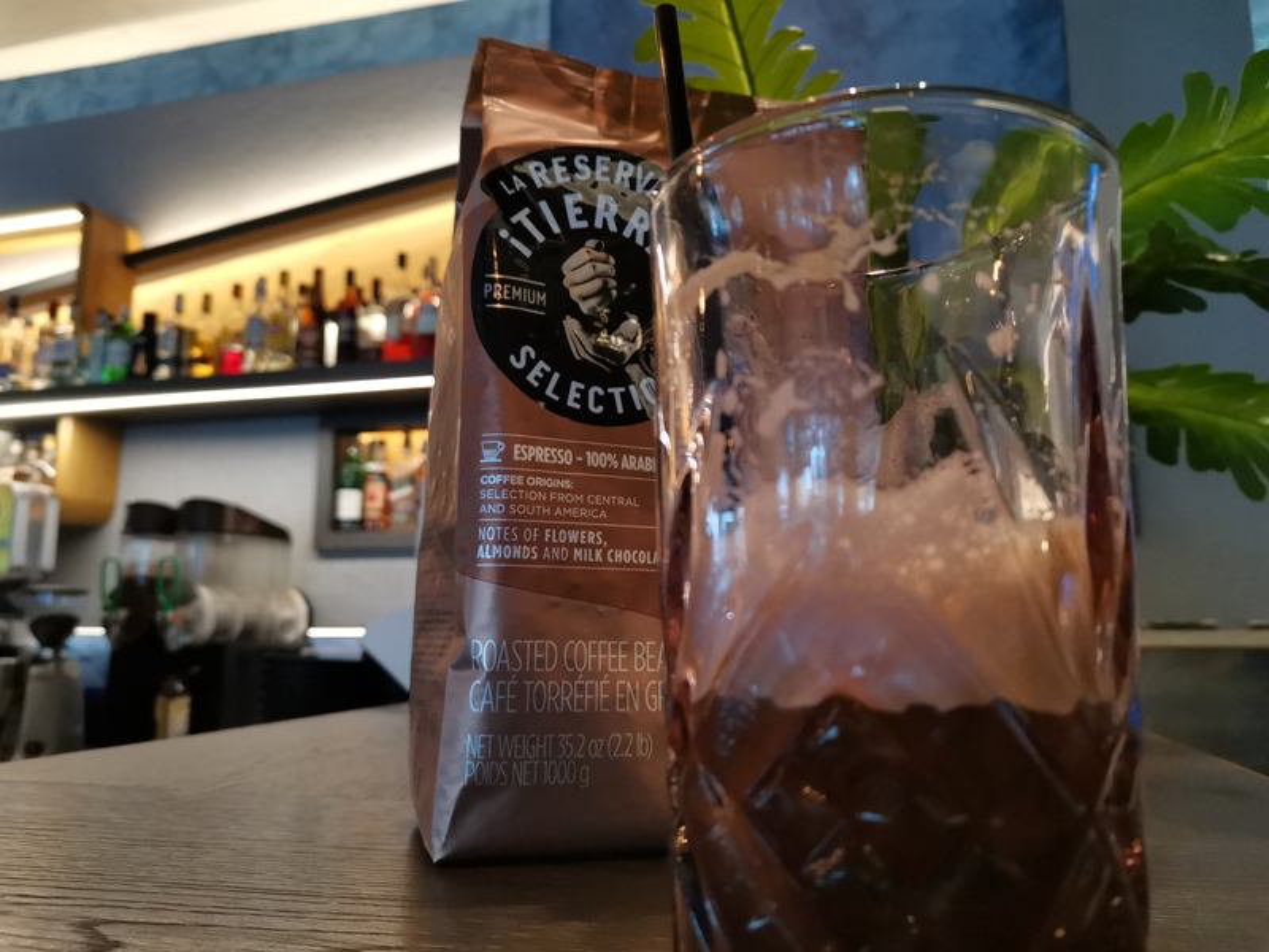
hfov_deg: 67.3
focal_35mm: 26
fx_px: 953
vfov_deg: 53.1
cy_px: 476
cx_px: 634
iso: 250
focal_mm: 4.75
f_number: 2.4
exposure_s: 1/50
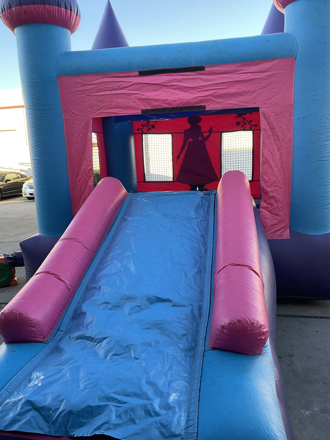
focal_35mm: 29
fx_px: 369
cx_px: 165
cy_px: 220
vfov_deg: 61.7
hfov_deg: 48.2
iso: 32
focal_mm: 3
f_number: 1.8
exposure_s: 1/122
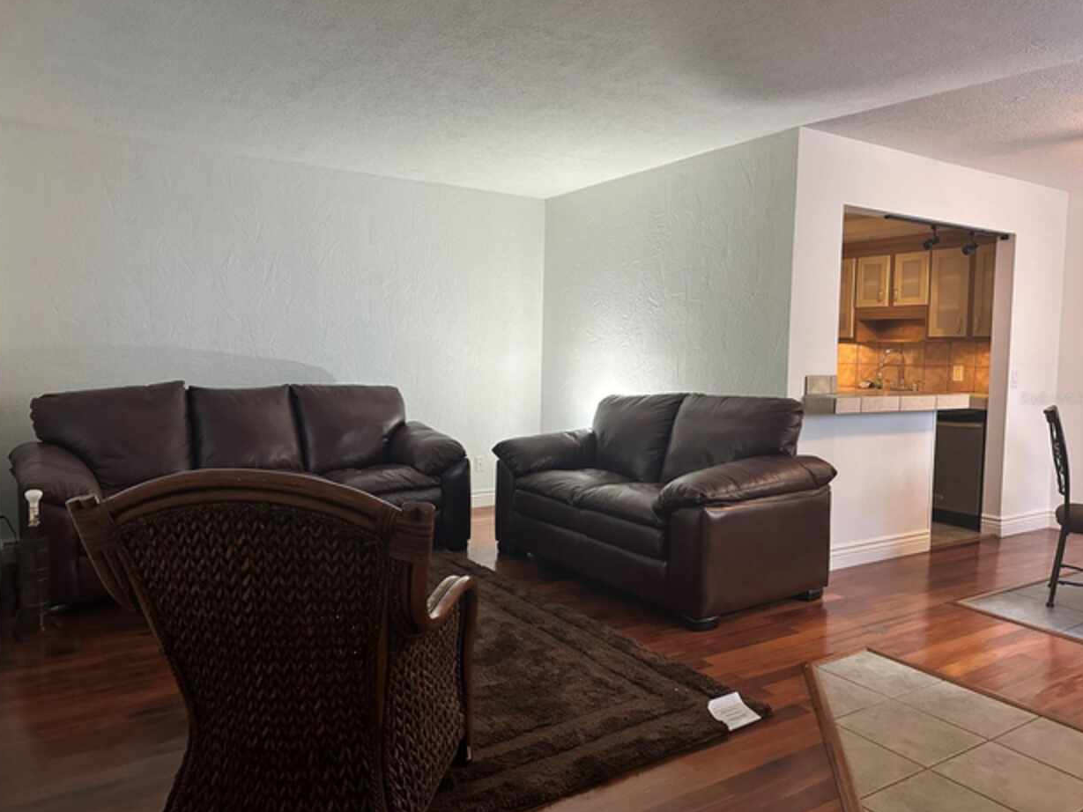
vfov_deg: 54.9
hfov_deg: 69.4
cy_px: 398
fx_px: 782
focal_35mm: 25
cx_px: 523
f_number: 1.78
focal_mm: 6.86
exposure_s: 1/60
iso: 400
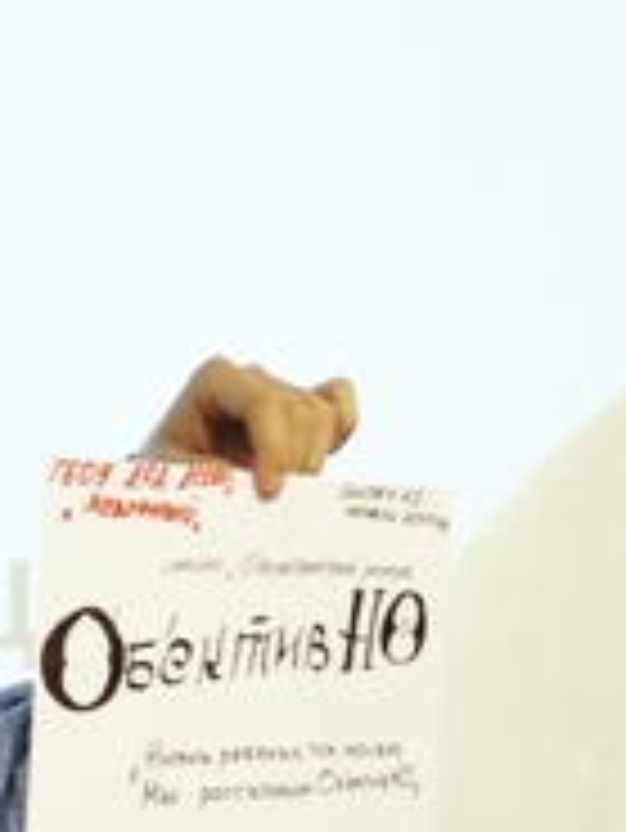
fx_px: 3155
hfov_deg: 11.0
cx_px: -214
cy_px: 863
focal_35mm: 131
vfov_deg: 14.8
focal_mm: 28
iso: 1600
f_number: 4.5
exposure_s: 1/25
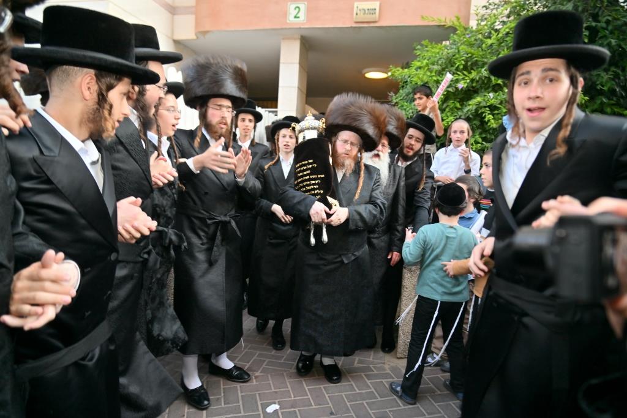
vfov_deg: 53.1
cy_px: 209
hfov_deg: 73.7
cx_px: 314
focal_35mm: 24
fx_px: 418
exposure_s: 1/200
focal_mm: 24
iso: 400
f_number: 4
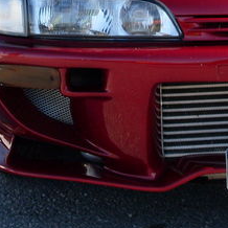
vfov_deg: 11.1
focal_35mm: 156
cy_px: -3
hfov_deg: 11.0
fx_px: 1162
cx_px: 266
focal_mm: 9.9
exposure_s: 1/350
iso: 80
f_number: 3.4
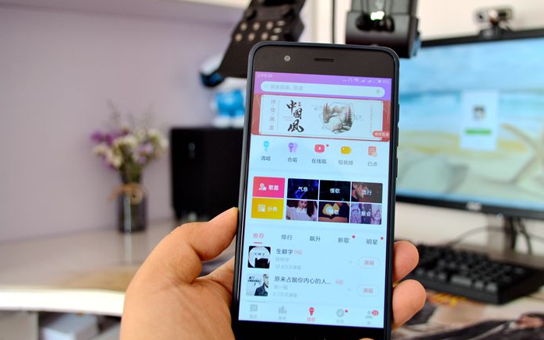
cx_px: 307
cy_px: 146
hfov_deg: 47.1
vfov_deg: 30.5
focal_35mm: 42
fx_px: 623
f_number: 4
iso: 400
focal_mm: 24
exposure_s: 1/60
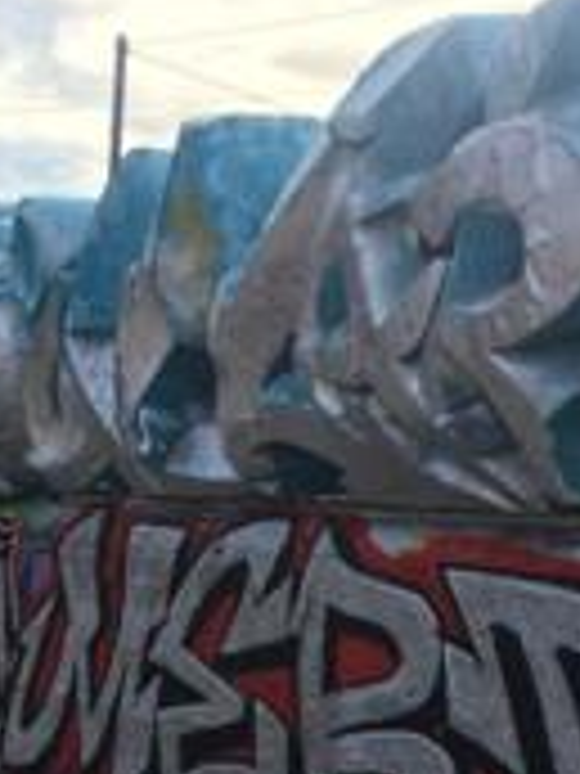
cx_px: 189
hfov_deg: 19.8
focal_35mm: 74
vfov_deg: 25.4
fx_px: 1653
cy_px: 716
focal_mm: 4.15
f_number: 2.2
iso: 25
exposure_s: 1/718
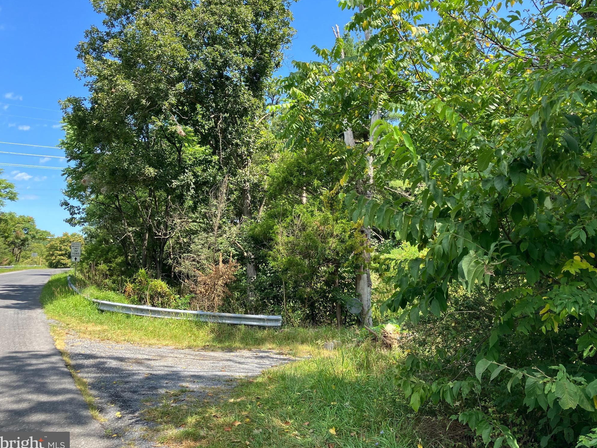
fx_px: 500
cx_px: 303
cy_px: 224
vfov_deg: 48.2
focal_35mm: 29
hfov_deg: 61.7
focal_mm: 3.99
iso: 32
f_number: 1.8
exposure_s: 1/403
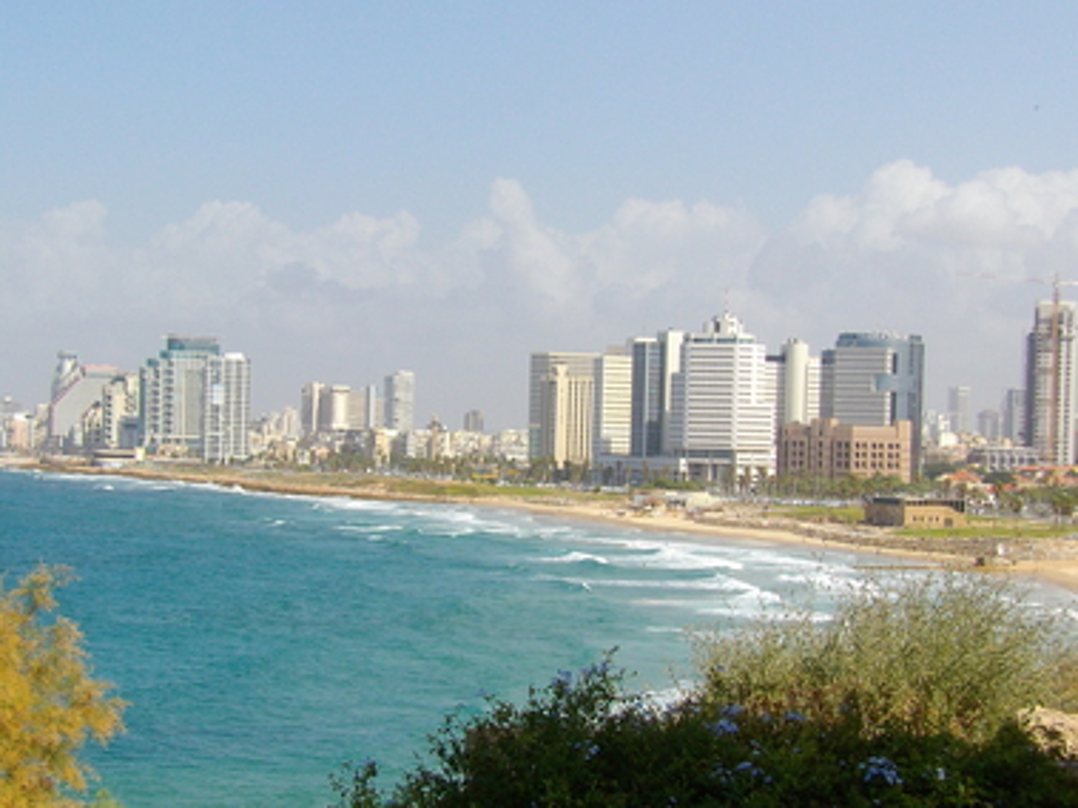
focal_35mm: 76
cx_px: 478
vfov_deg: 19.3
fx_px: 2366
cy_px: 495
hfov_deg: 25.7
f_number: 3.5
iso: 100
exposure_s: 1/1250
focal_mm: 8.5
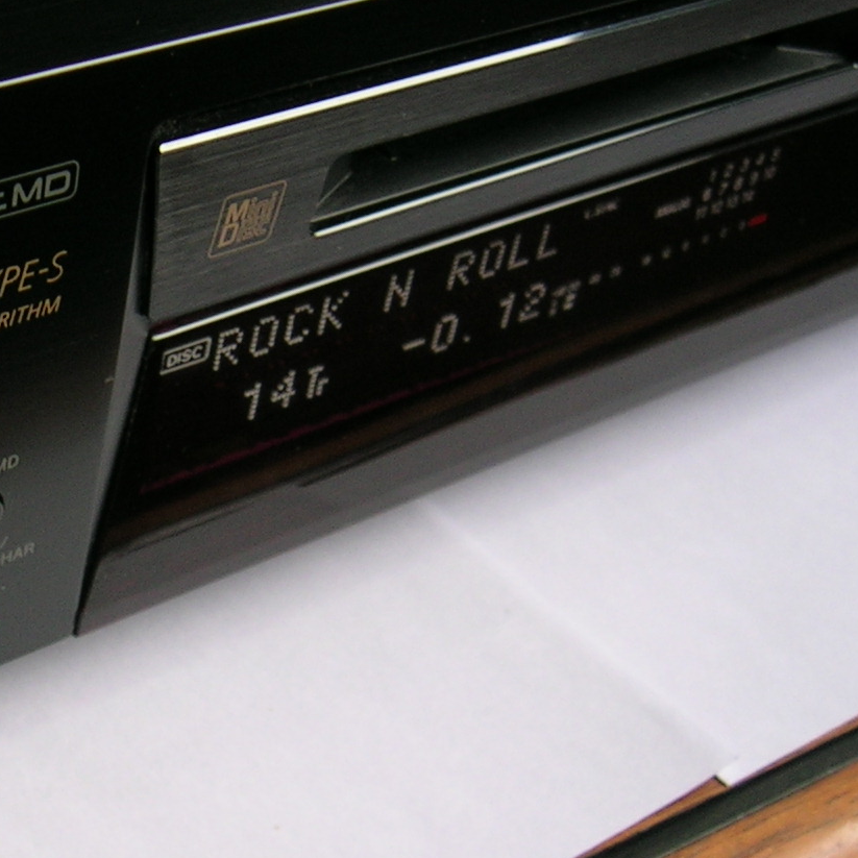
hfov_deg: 21.4
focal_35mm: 77
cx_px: -65
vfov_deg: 22.4
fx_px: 2159
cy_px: 506
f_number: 2.8
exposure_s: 1/11.8
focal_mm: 5.4
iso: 50
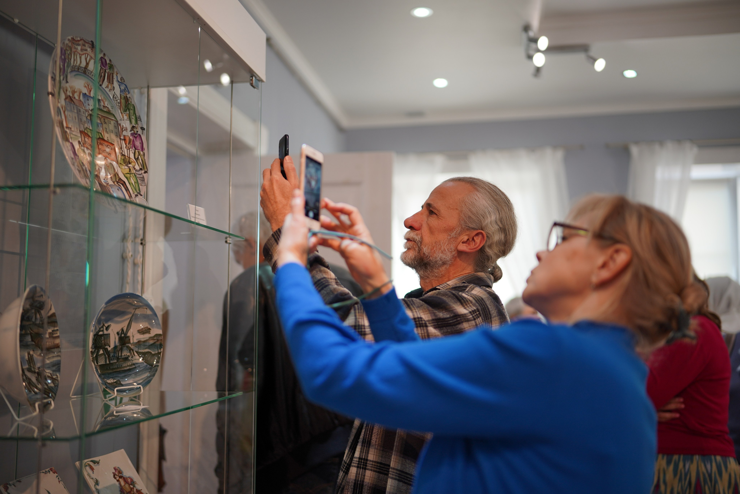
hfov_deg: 54.4
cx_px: 370
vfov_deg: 37.9
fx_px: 719
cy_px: 247
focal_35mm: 35
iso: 100
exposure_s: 1/80
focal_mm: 35
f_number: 1.2
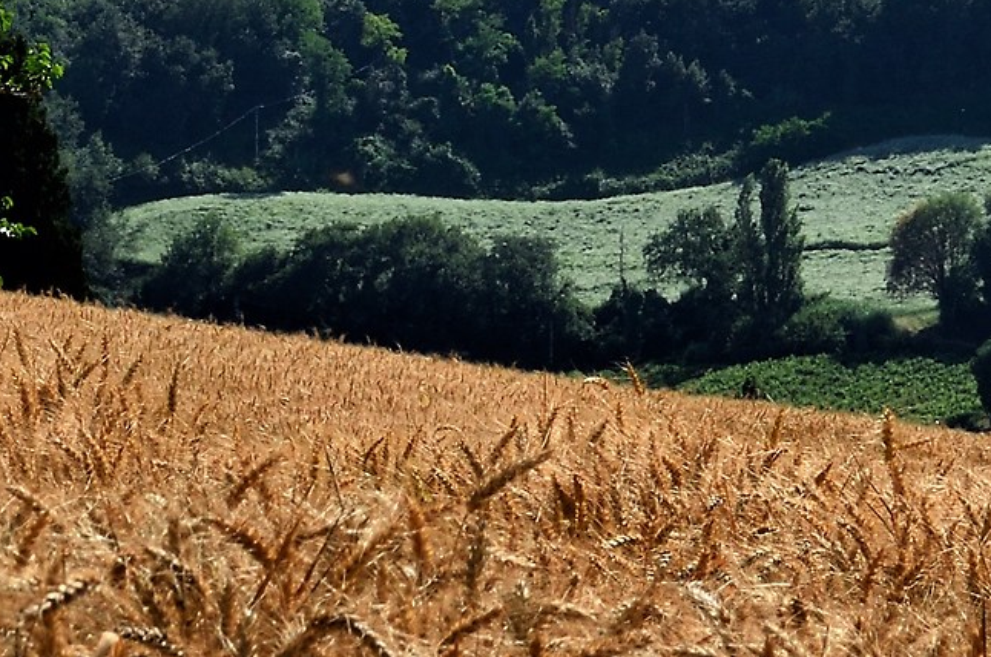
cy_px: -185
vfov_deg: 3.5
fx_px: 10715
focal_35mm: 390
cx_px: 1444
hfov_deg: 5.3
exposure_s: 1/125
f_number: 18
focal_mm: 70
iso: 125
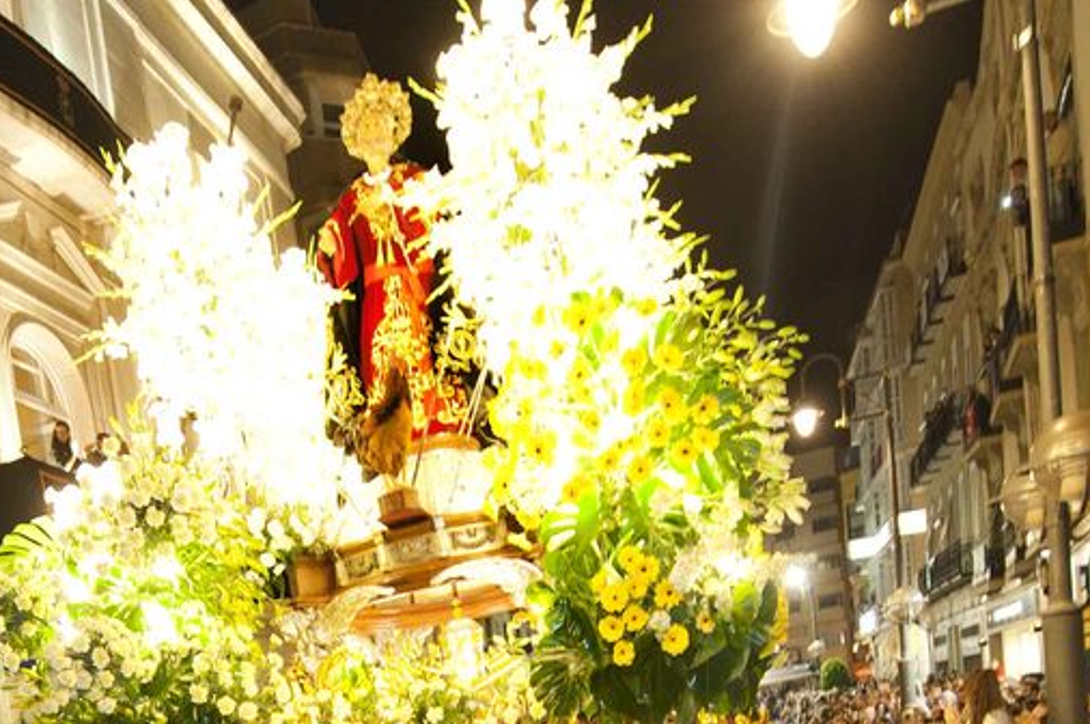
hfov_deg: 52.1
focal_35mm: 36
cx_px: 360
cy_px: 897
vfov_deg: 30.4
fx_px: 1089
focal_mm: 14
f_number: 3.2
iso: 800
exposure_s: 1/40
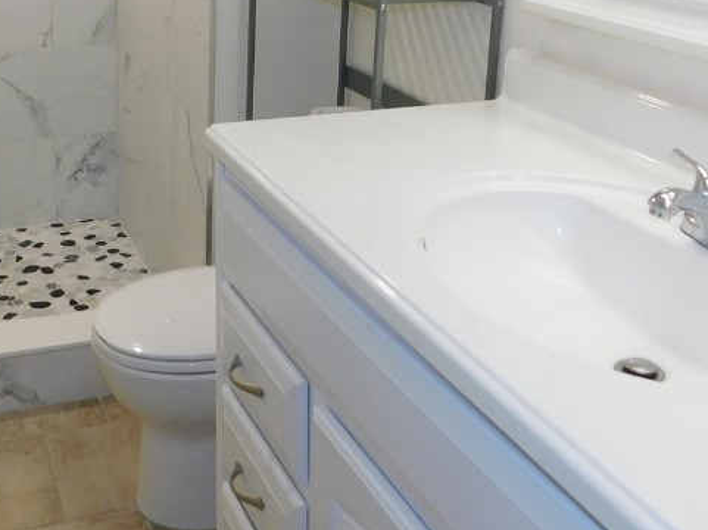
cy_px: 63
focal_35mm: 49
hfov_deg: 38.7
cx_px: 272
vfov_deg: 28.6
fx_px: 1001
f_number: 3
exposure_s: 1/30
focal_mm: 4
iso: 125
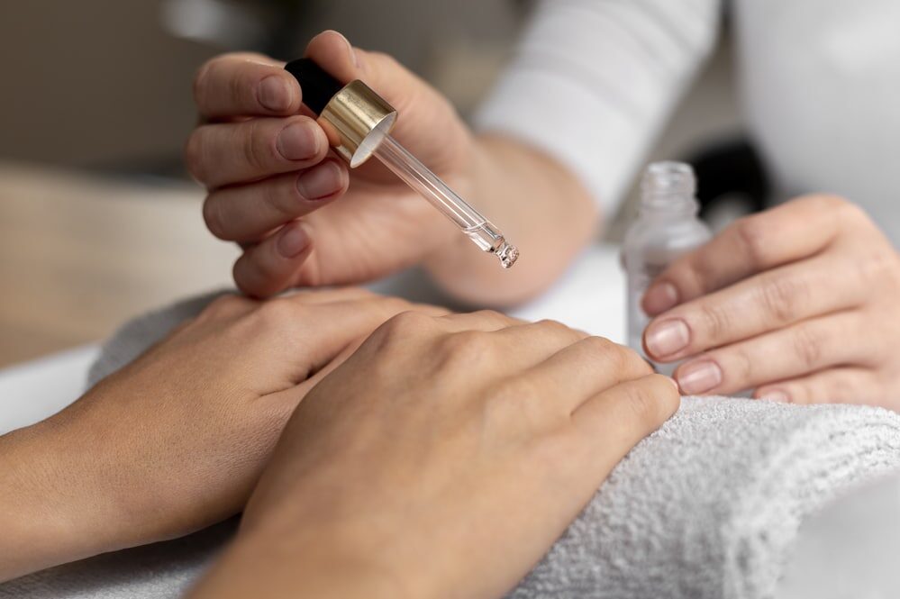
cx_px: 450
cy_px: 300
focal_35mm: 50
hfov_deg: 39.6
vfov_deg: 27.0
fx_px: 1249
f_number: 3.5
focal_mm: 50
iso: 800
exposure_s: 1/160
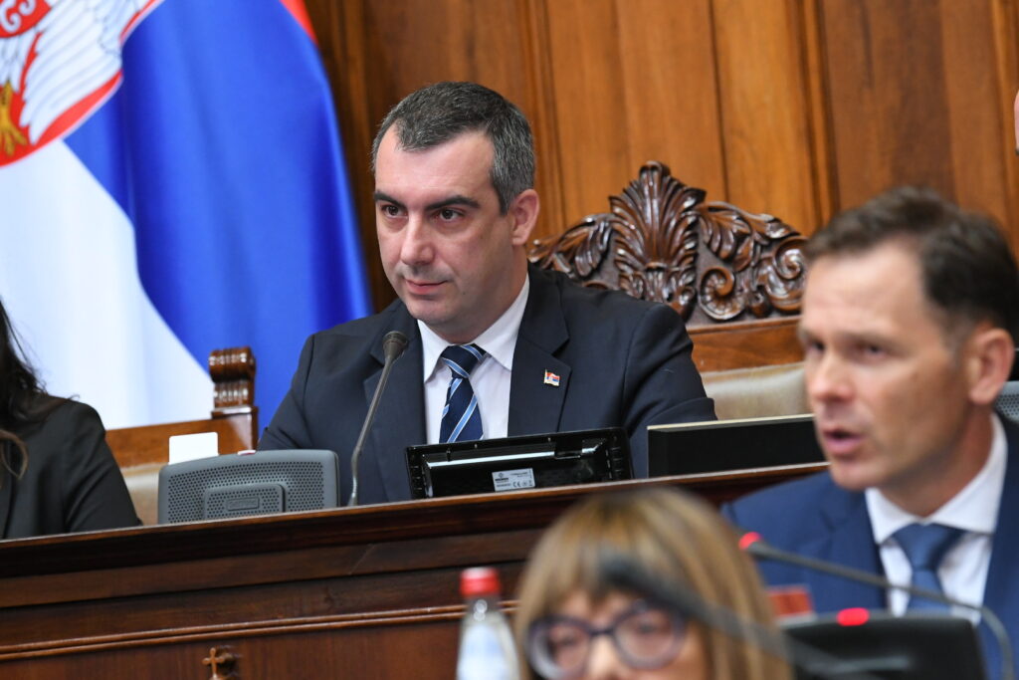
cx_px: 510
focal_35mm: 240
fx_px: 6794
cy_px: 340
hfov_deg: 8.6
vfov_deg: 5.7
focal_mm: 160
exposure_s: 1/250
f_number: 4
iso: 3200
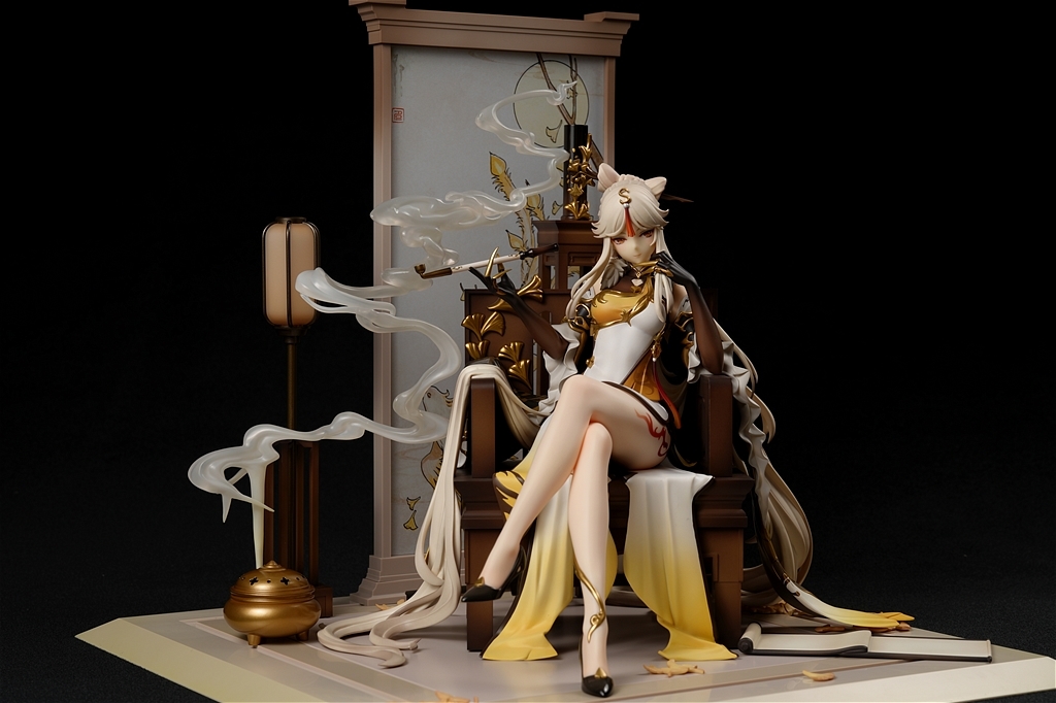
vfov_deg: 19.4
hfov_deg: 28.9
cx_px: 528
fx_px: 2053
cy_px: 352
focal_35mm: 70
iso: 100
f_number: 13
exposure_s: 1/2.5
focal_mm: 70
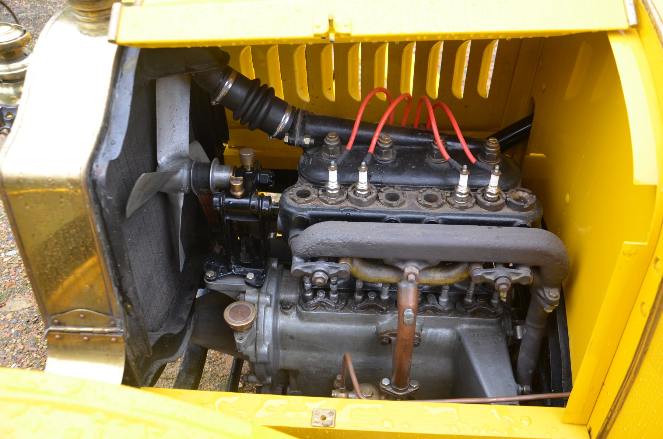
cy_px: 220
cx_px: 332
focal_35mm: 33
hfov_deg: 57.3
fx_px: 606
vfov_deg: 39.8
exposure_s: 1/60
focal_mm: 22
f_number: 4
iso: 400
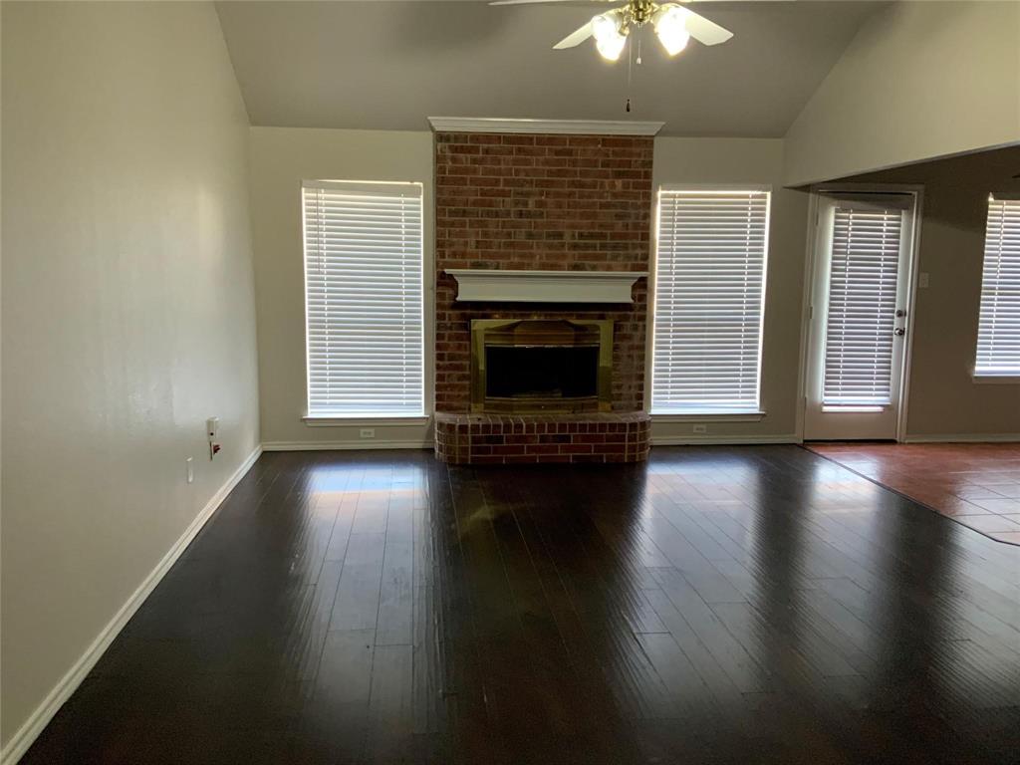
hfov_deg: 61.7
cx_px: 510
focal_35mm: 29
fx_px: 855
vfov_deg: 48.2
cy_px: 382
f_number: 1.8
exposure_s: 1/60
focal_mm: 3
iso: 200
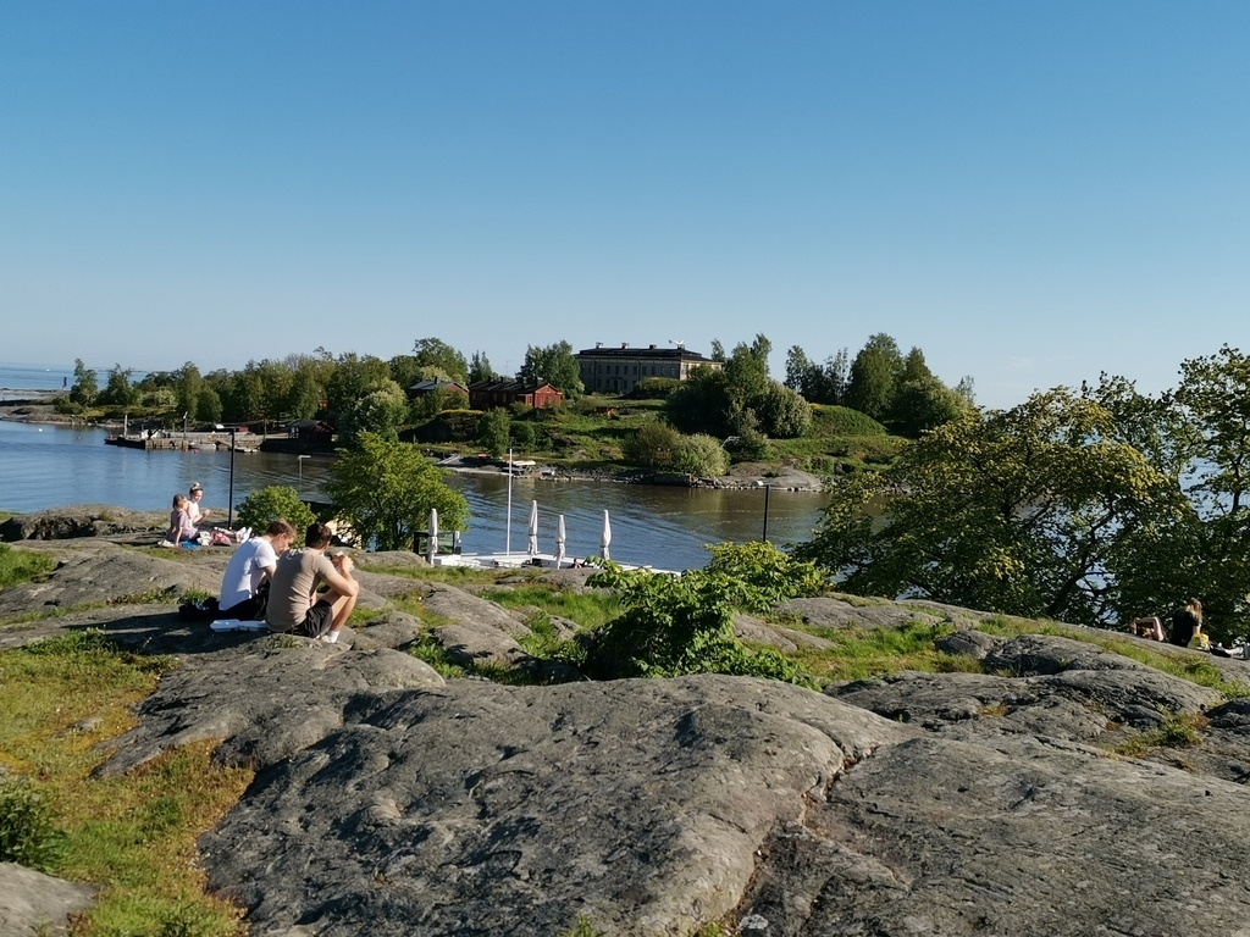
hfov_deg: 46.8
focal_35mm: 40
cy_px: 468
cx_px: 625
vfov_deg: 36.0
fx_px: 1444
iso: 50
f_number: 1.8
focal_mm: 4.75
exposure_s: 1/1876
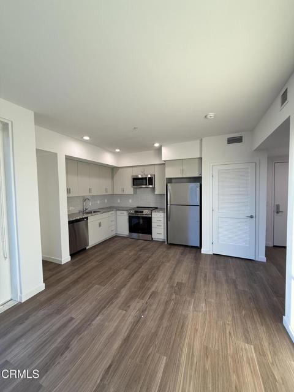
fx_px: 159
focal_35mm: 14
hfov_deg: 85.7
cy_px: 196
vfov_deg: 102.1
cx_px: 147
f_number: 2.2
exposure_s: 1/120
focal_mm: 2.22
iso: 100
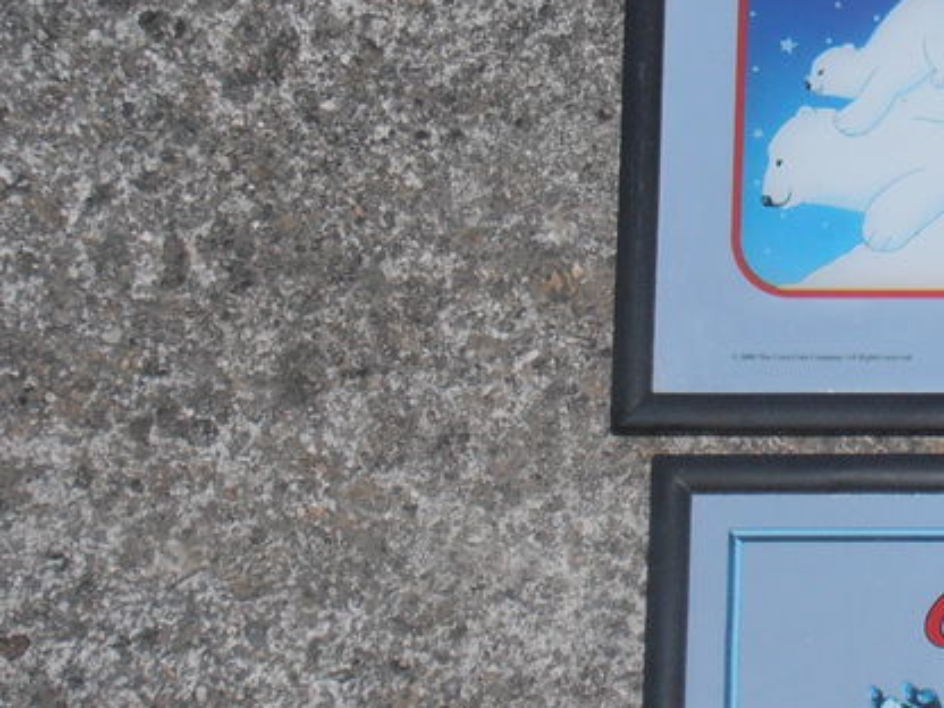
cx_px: 1098
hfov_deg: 14.0
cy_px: 318
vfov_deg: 10.8
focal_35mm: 137
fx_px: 3736
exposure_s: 1/50
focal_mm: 10.04
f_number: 4.5
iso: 125
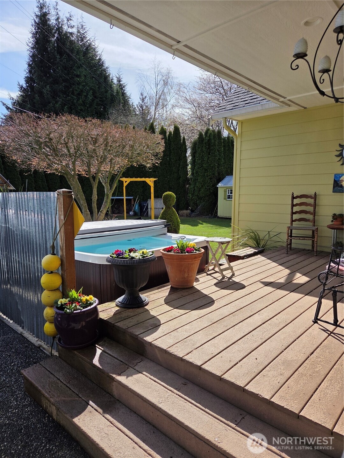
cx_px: 172
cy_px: 229
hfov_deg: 58.9
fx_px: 305
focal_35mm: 23
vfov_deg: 73.9
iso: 80
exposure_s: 1/6618
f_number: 1.8
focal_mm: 5.4
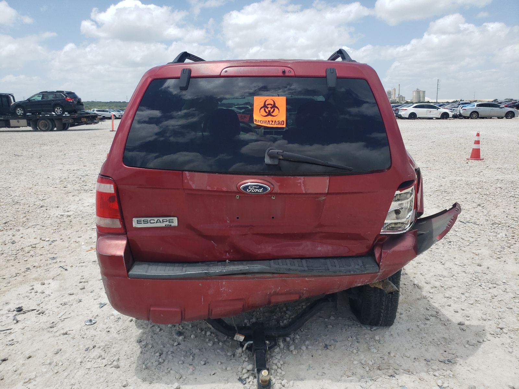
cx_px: 260
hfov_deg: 67.3
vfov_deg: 53.1
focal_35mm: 26
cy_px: 194
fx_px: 390
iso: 50
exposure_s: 1/3333
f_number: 1.5
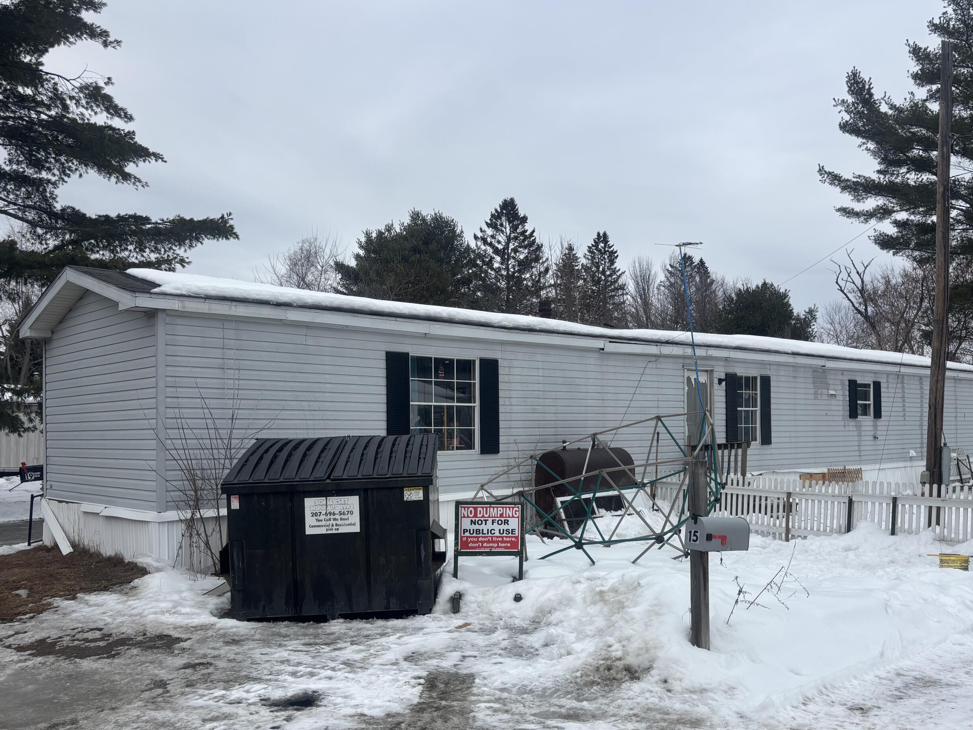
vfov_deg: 43.9
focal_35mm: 32
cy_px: 439
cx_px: 540
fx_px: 899
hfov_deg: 56.7
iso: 50
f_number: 1.6
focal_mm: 5.96
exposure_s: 1/2857
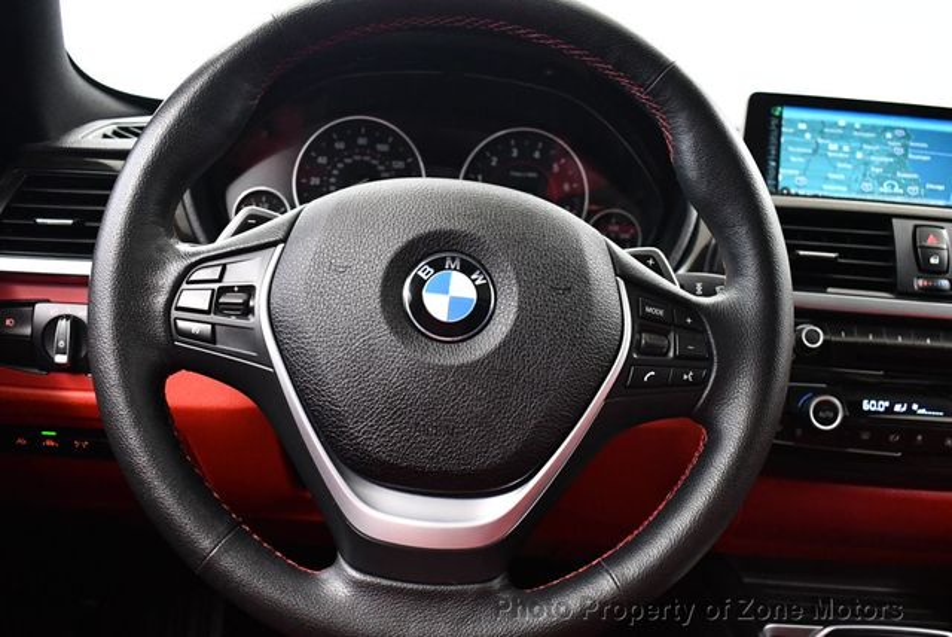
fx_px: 953
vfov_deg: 36.9
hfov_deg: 53.1
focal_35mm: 36
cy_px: 318
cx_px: 476
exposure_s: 1/60
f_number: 3.5
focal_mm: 18
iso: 3600
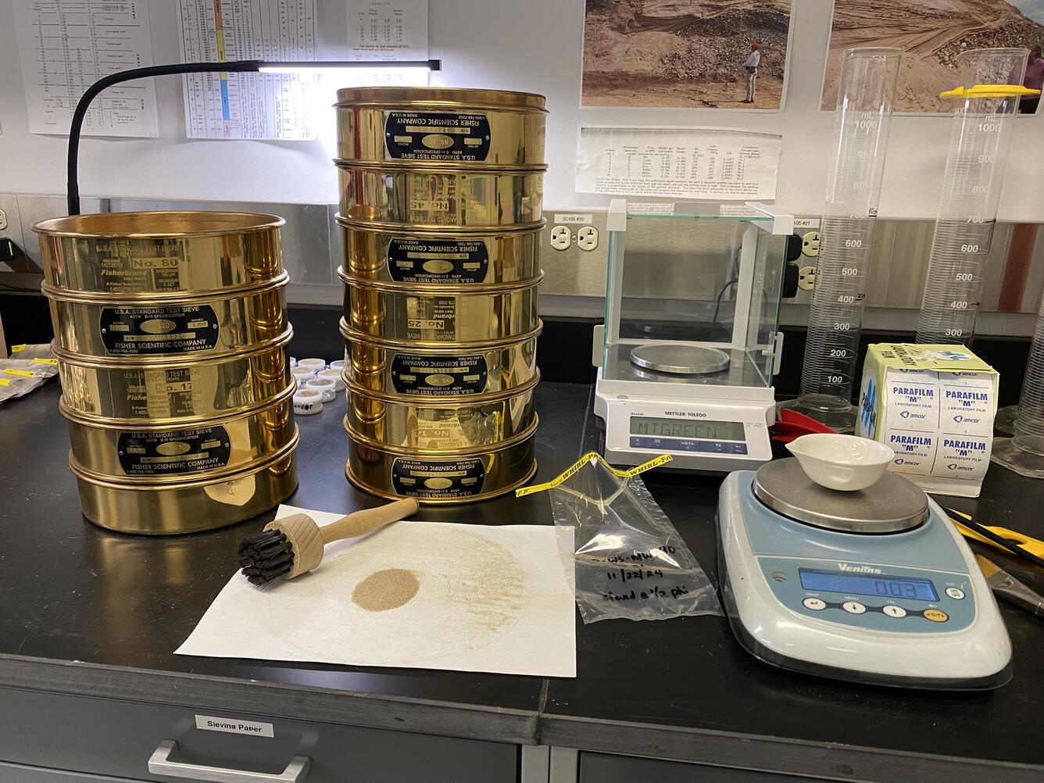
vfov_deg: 53.1
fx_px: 784
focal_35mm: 26
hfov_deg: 67.3
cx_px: 522
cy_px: 392
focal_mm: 4.25
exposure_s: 1/60
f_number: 1.8
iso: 125
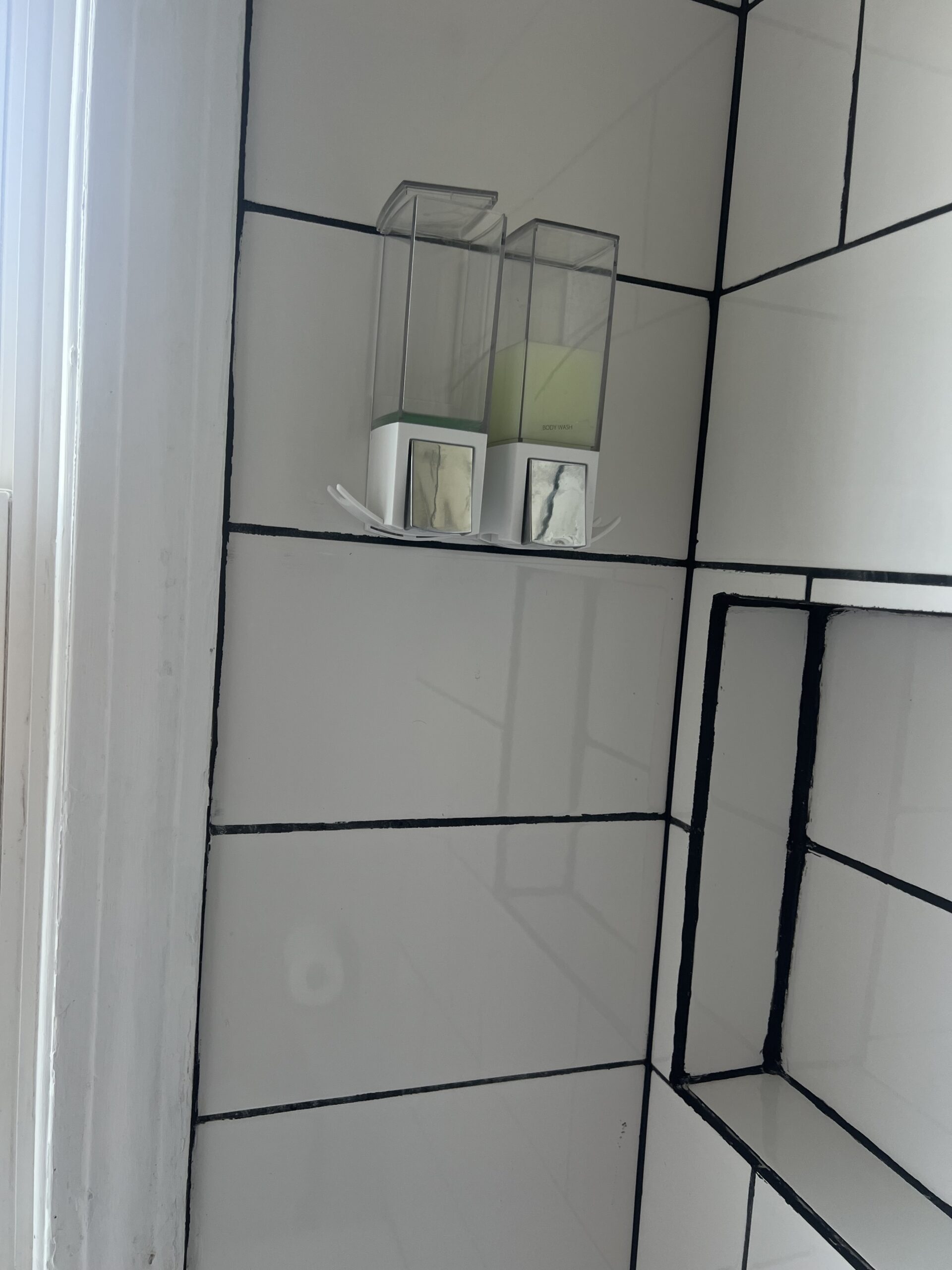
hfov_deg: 53.1
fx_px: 953
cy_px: 635
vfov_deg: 67.3
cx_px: 476
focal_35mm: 26
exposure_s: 1/121
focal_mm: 5.7
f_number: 1.5
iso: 64
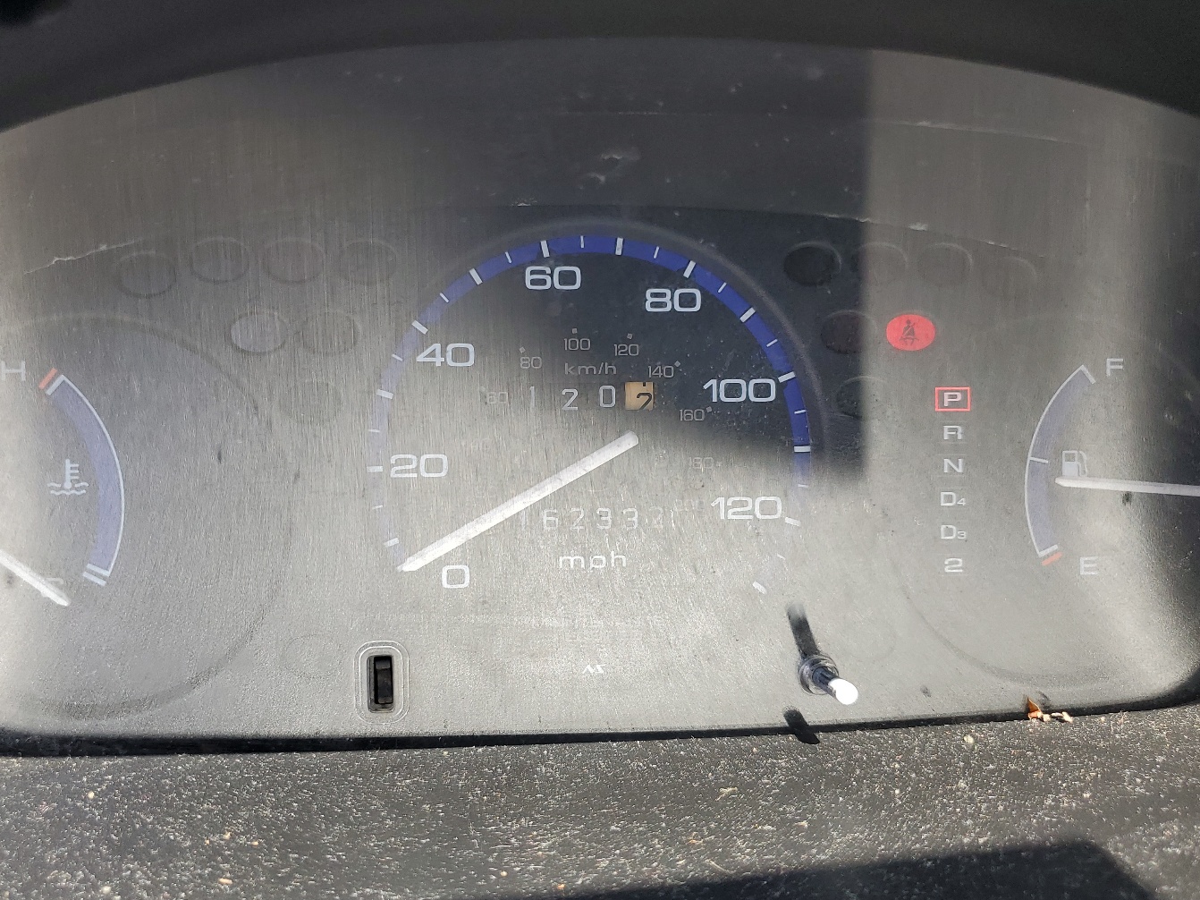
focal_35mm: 31
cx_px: 572
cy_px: 451
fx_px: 1074
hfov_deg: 58.3
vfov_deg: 45.4
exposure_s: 1/238
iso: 50
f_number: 1.5
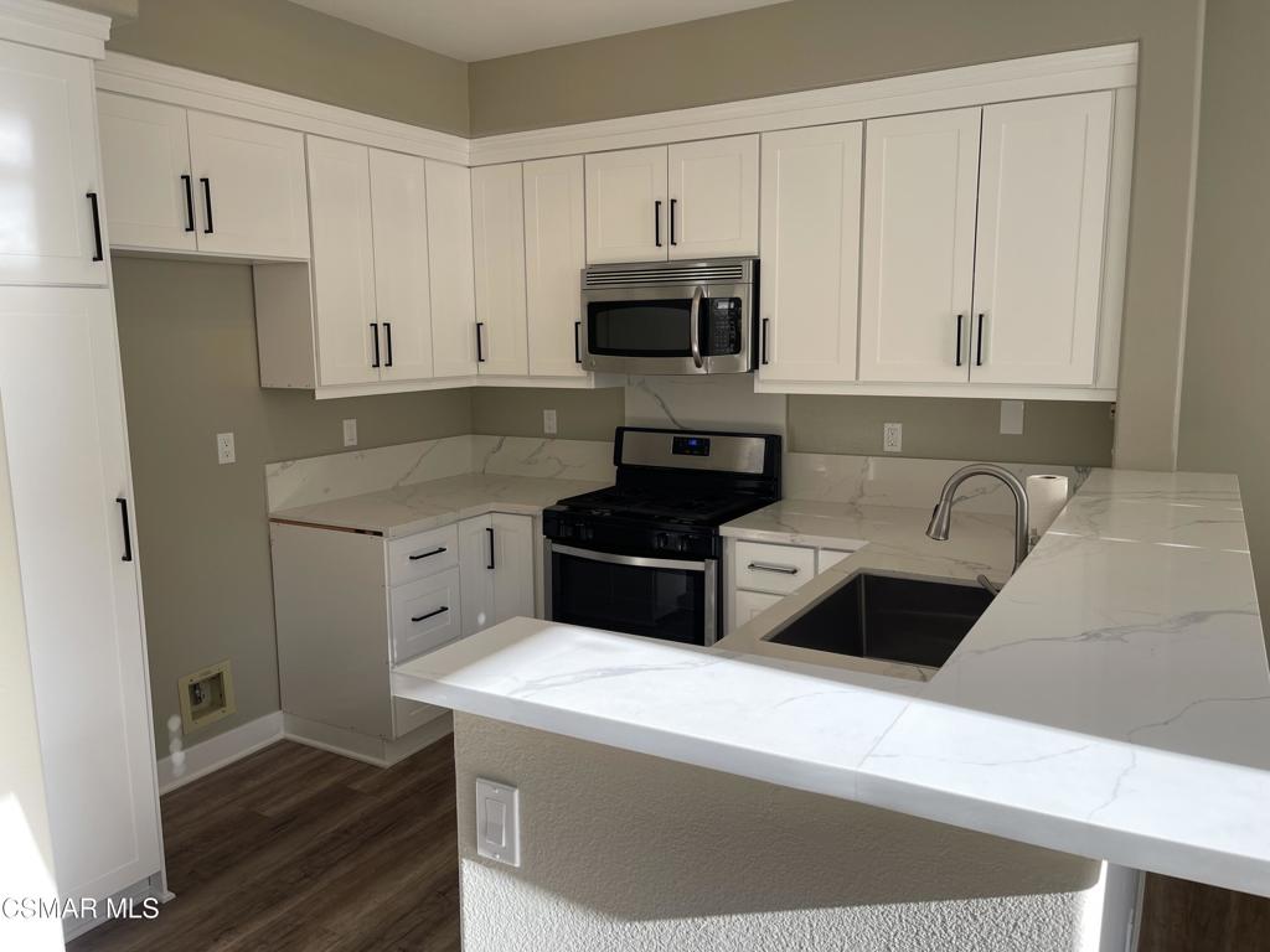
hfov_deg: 69.4
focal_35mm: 25
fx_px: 917
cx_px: 635
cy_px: 476
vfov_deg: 54.9
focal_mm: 5.1
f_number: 1.6
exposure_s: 1/282
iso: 32
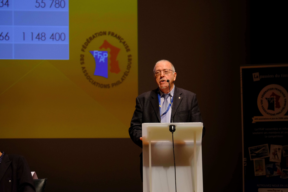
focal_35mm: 165
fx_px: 1320
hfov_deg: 12.5
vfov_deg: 8.3
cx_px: 144
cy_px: 96
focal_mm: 110
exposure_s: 1/105
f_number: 5.6
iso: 2000
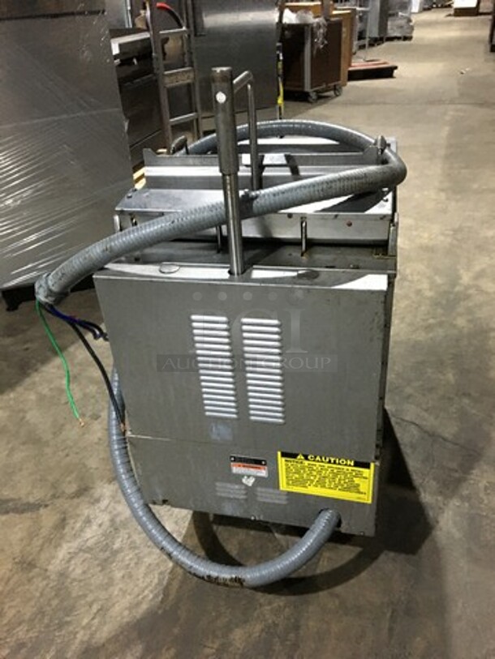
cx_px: 248
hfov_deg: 48.2
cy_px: 330
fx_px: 553
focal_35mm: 29
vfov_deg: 61.7
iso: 250
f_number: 2.2
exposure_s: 1/15
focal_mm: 4.15
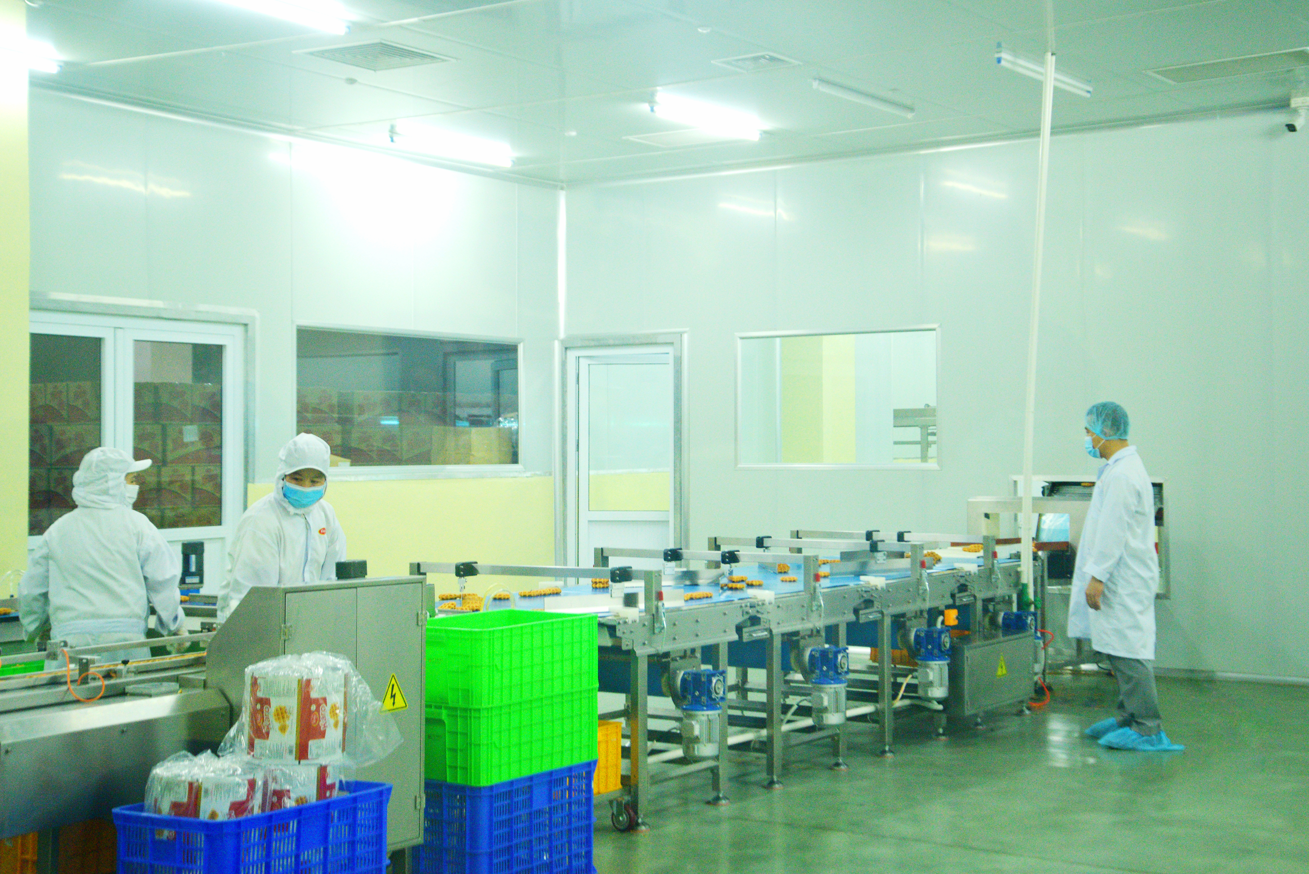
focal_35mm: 48
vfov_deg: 28.1
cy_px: 437
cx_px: 654
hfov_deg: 41.1
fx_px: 1746
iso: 3200
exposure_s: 1/125
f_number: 5
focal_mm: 48
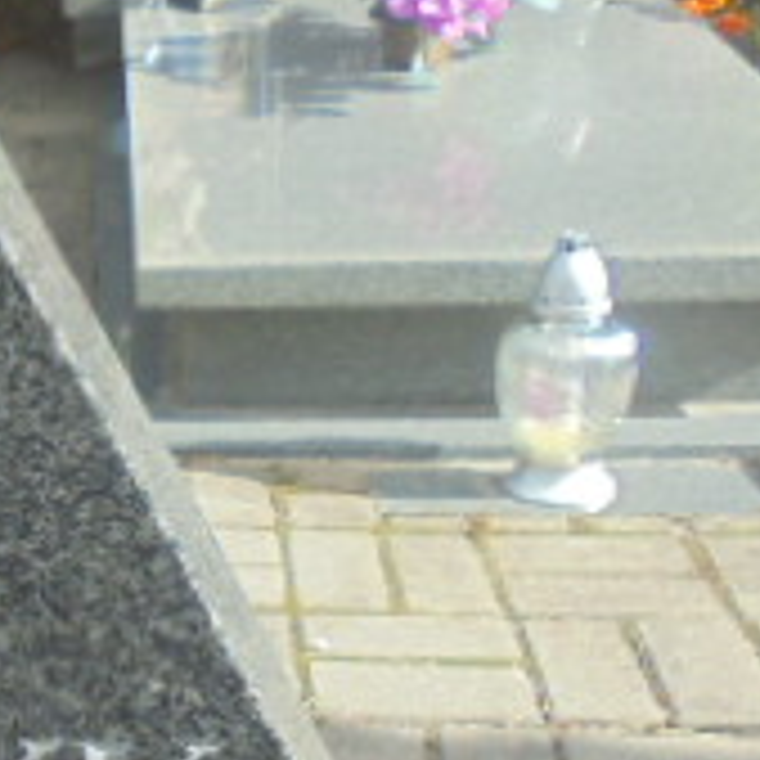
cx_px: -495
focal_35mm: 87
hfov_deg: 17.2
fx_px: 2161
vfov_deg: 19.9
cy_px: 513
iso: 100
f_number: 3.5
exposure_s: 1/400
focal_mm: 4.6
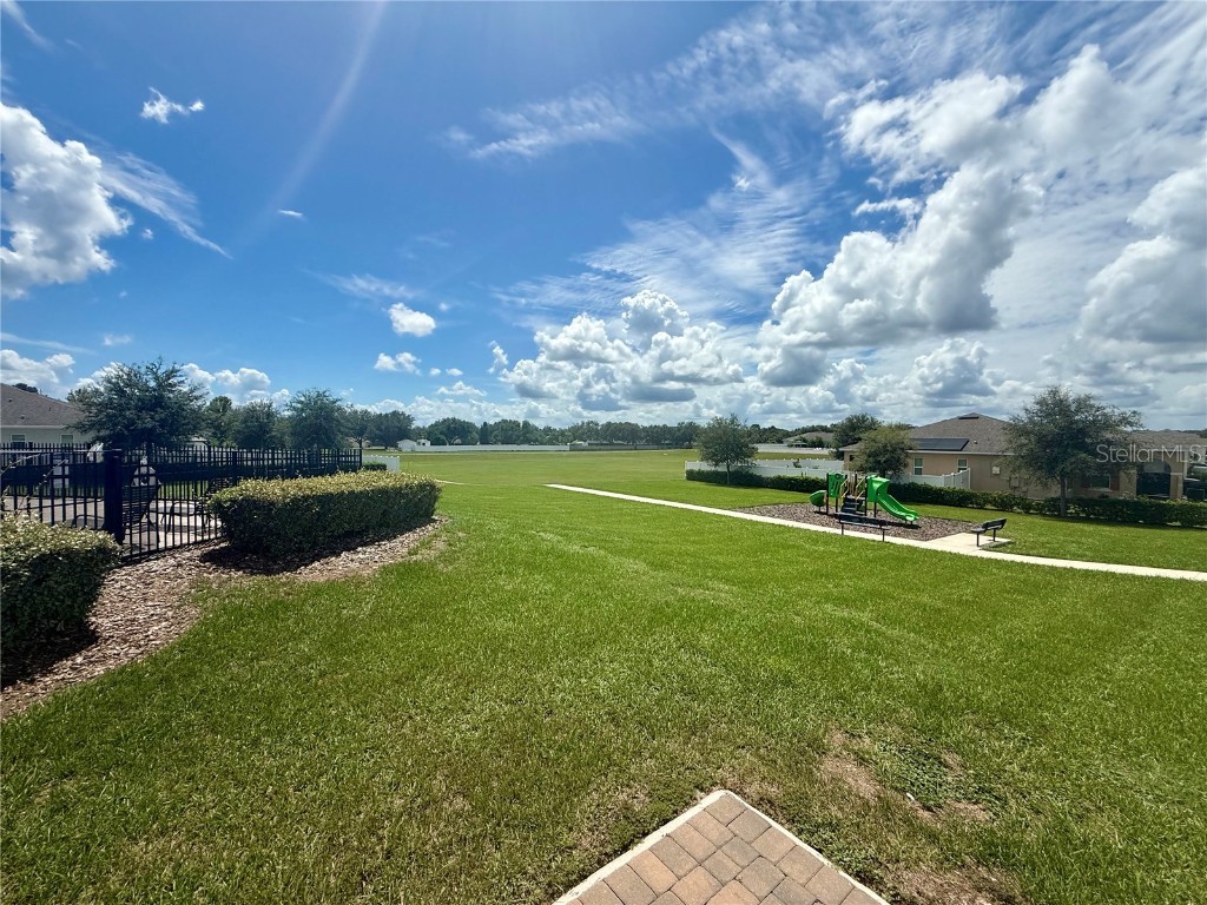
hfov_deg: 102.1
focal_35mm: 14
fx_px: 488
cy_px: 452
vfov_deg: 85.7
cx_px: 604
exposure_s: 1/4762
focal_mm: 2.22
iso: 50
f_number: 2.2
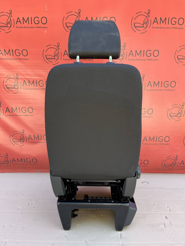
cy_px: 123
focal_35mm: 26
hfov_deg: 53.1
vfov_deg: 67.3
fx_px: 185
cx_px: 92
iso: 50
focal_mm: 5.1
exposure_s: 1/122
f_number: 1.6
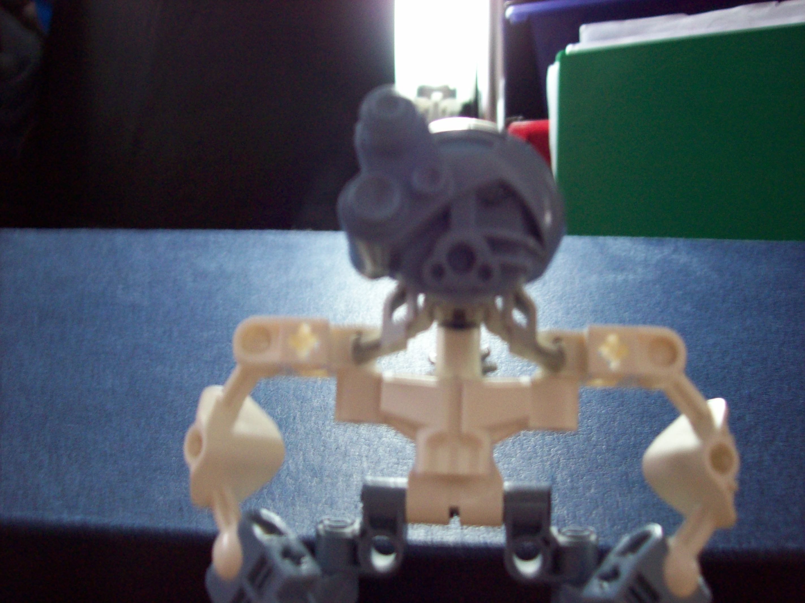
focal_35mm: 36
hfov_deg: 51.4
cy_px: 302
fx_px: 837
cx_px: 402
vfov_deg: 39.6
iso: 160
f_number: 2.7
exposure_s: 1/18.8
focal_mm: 6
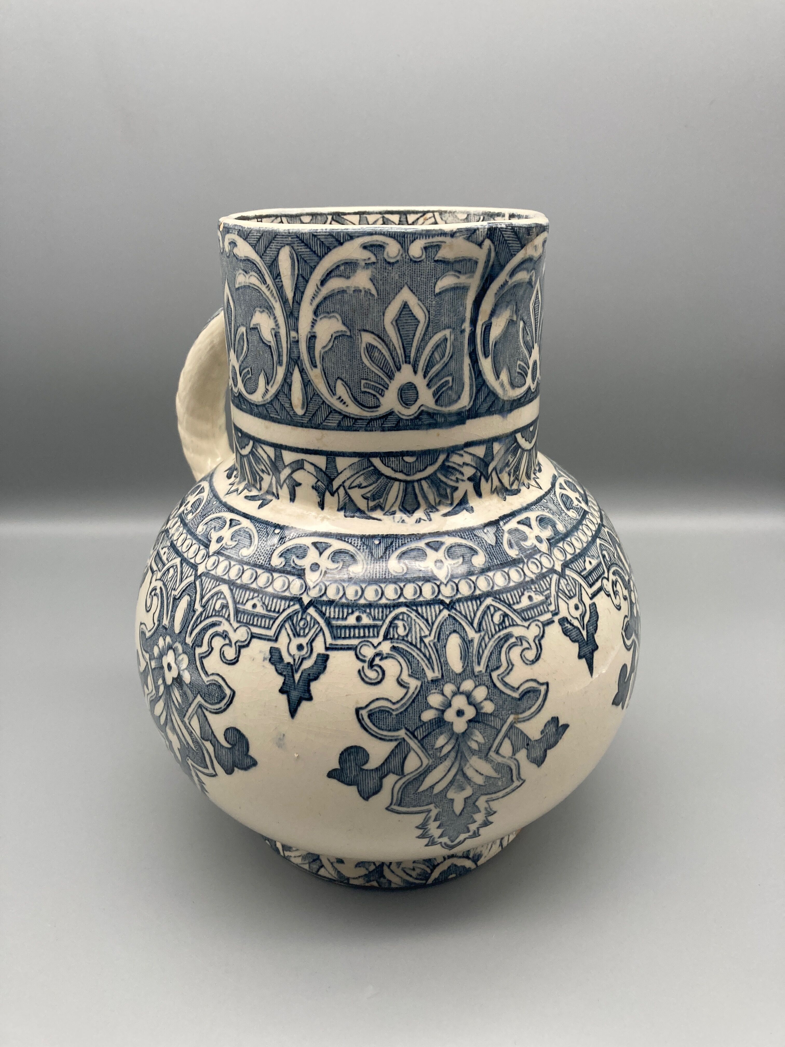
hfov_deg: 49.7
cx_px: 392
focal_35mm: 28
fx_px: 847
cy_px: 524
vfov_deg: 63.4
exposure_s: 1/121
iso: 80
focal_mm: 3.99
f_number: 1.8
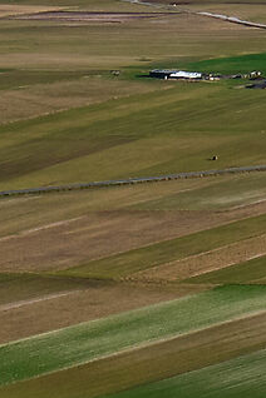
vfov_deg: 10.7
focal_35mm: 181
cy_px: -300
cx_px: 1334
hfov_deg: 5.6
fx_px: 2006
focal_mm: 16
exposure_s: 1/80
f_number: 16
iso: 80
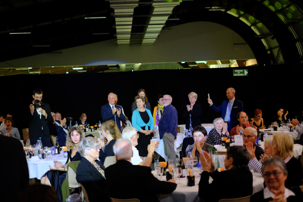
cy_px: 101
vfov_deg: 25.5
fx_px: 446
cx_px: 152
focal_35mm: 53
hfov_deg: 37.5
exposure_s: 1/90
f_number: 1.4
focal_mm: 35
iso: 3200
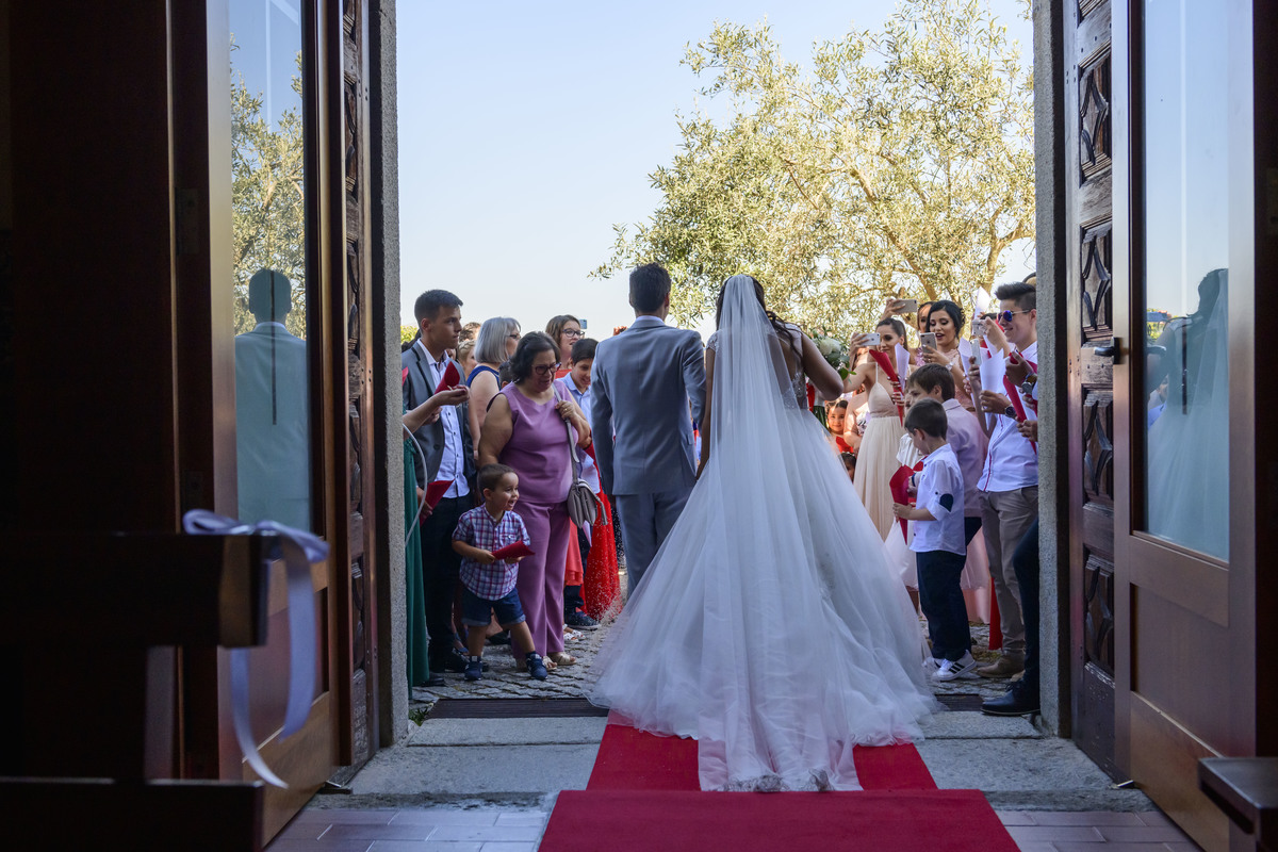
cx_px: 639
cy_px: 426
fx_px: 1491
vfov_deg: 31.9
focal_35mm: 42
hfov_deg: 46.4
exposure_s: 1/1000
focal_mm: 42
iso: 640
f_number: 6.3
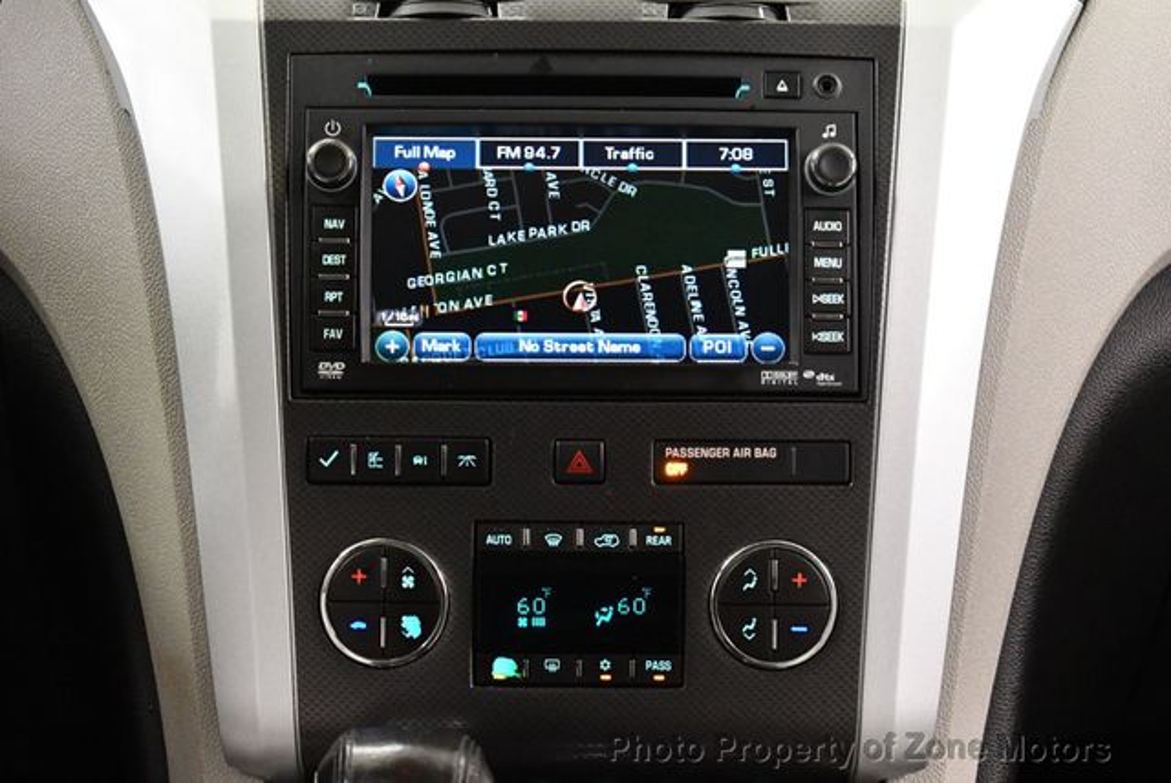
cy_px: 392
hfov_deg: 18.6
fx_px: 3581
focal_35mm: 110
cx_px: 586
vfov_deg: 12.5
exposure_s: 1/60
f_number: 5.6
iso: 4500
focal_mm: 55
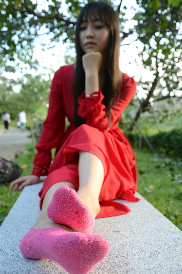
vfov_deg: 57.3
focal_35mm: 33
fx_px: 251
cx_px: 91
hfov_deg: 39.8
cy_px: 137
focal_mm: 22
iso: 250
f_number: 3.8
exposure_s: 1/80
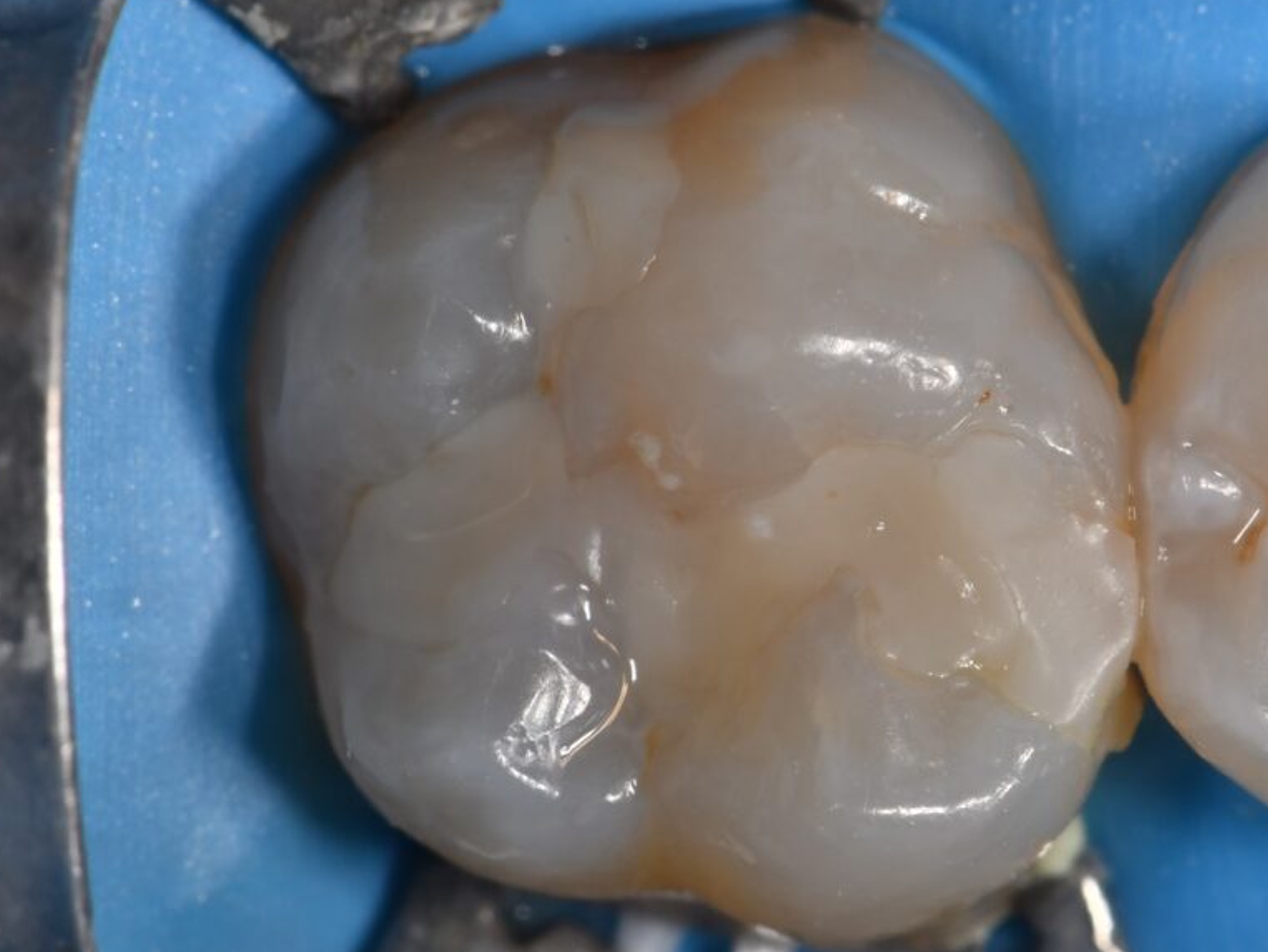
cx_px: 824
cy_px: 493
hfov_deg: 9.8
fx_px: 7401
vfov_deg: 7.4
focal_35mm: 202
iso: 200
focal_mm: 105
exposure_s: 1/160
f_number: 32
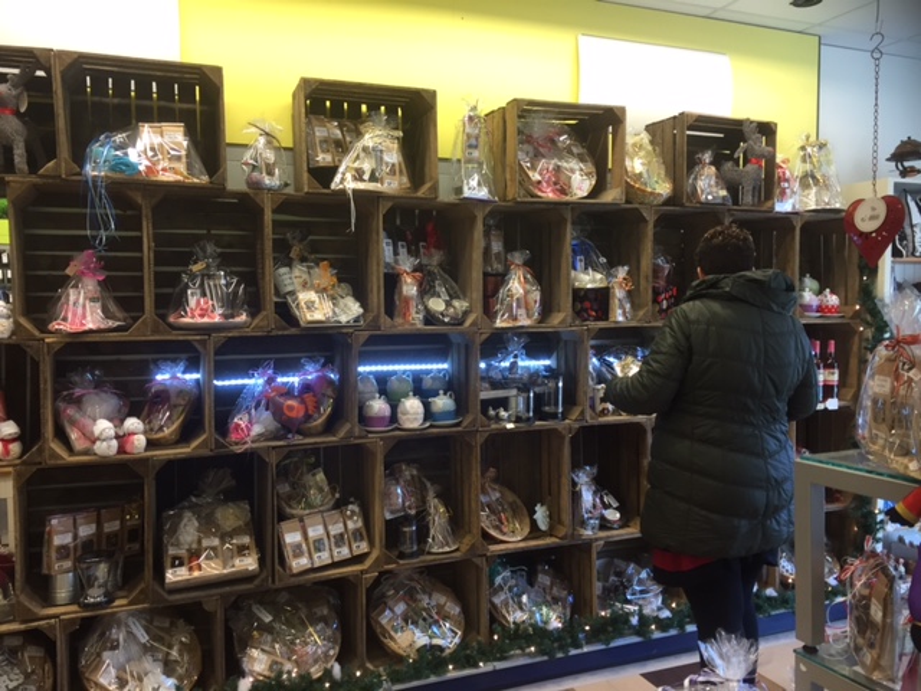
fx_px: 772
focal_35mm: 29
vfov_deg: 48.2
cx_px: 460
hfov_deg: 61.7
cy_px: 346
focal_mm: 4.15
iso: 40
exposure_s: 1/33
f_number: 2.2
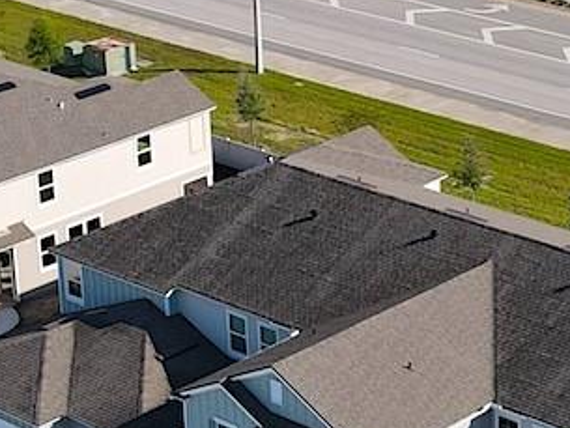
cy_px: 196
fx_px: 2076
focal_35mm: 126
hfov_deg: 15.5
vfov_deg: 11.8
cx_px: 499
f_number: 2.8
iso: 100
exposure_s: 1/640
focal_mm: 4.5
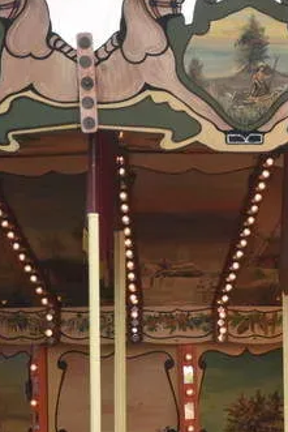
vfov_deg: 10.4
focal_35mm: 197
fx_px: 2361
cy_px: 189
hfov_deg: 7.0
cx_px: 176
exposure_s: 1/400
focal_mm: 34
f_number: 4.2
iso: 500
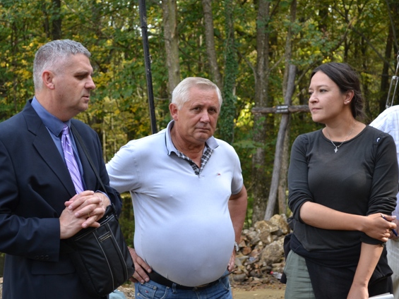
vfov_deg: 20.0
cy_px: 150
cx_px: 187
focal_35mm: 74
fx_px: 848
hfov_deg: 26.5
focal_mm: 45
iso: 320
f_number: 5.6
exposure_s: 1/125
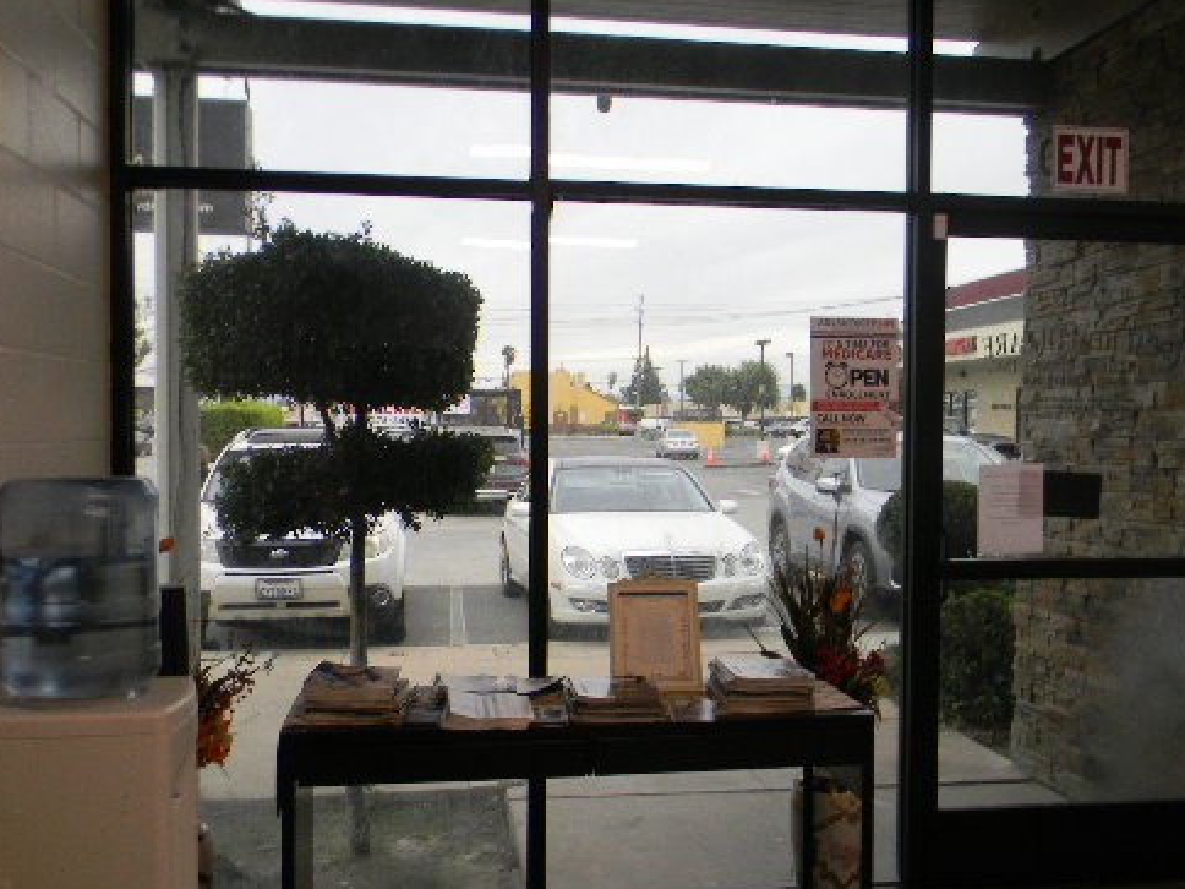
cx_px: 668
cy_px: 460
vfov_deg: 38.7
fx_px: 1267
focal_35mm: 37
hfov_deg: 50.0
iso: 126
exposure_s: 1/30
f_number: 3.5
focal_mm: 5
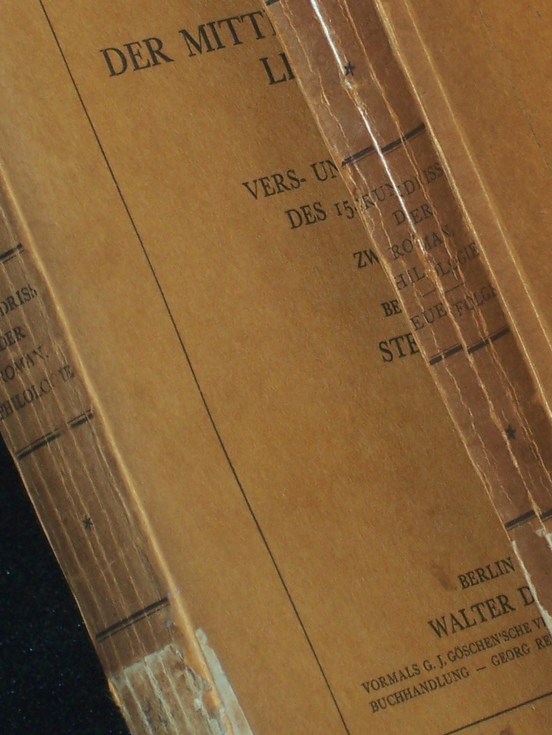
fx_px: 5286
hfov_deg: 6.0
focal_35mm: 249
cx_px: 352
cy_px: 199
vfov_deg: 7.9
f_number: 4.6
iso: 80
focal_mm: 16.8
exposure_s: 1/100
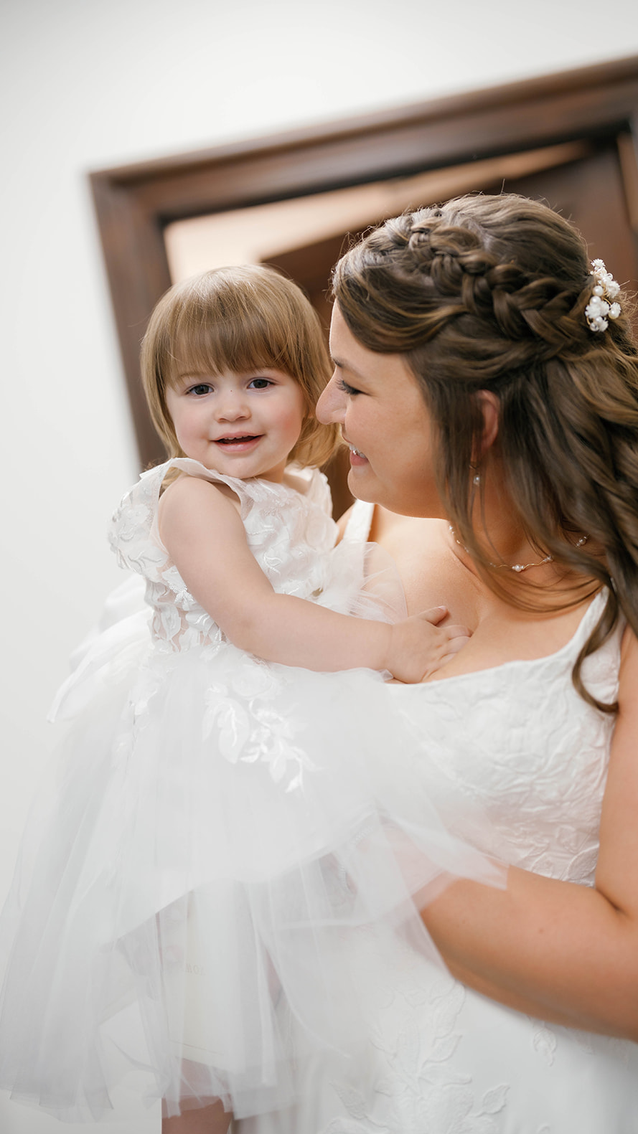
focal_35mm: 53
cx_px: 308
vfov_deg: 39.2
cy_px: 568
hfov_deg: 22.6
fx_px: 1594
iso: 320
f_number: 1.6
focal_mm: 50
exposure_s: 1/250
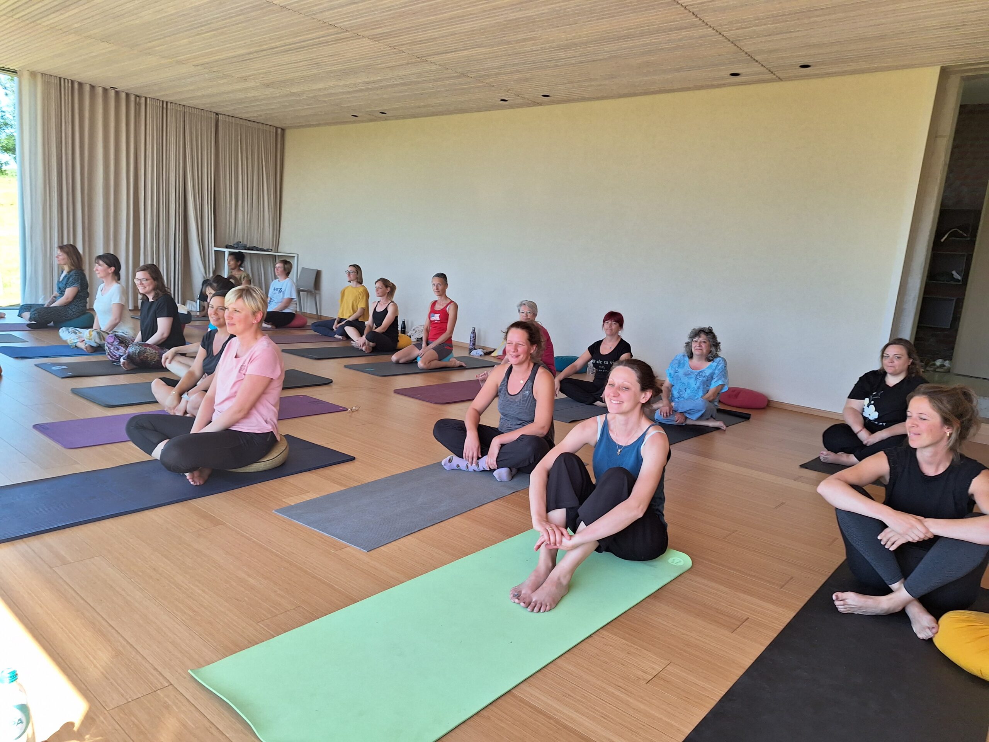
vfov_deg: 58.9
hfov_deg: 73.9
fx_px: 657
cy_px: 371
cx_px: 494
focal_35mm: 23
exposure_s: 1/255
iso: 40
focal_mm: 5.54
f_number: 1.8
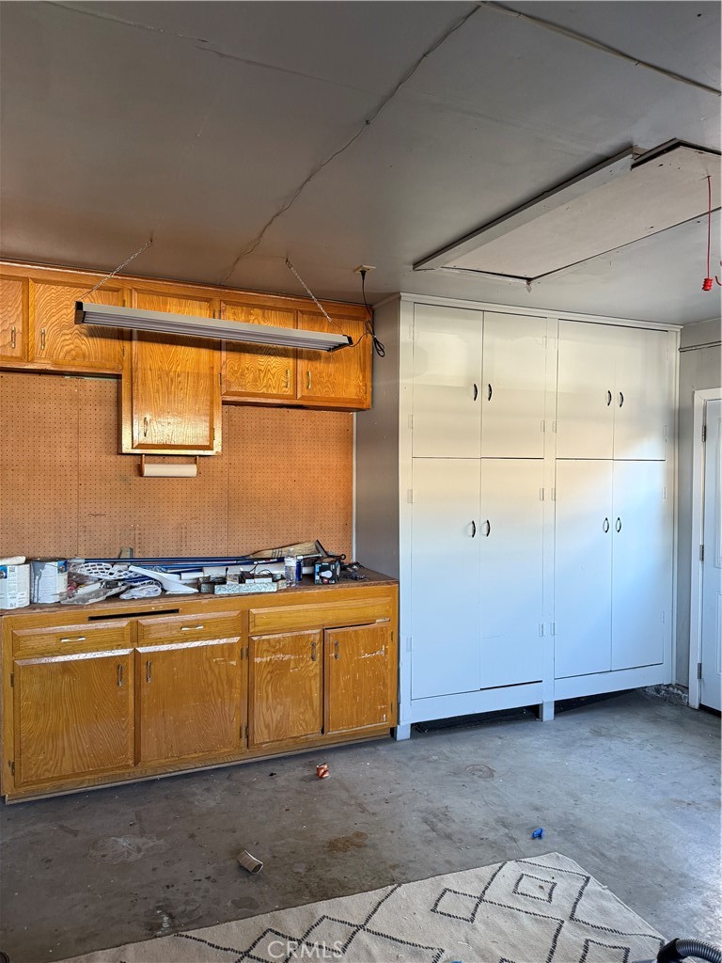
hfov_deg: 56.8
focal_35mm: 24
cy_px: 482
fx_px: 667
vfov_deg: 71.6
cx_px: 361
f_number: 1.78
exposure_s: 1/60
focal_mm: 6.76
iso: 250
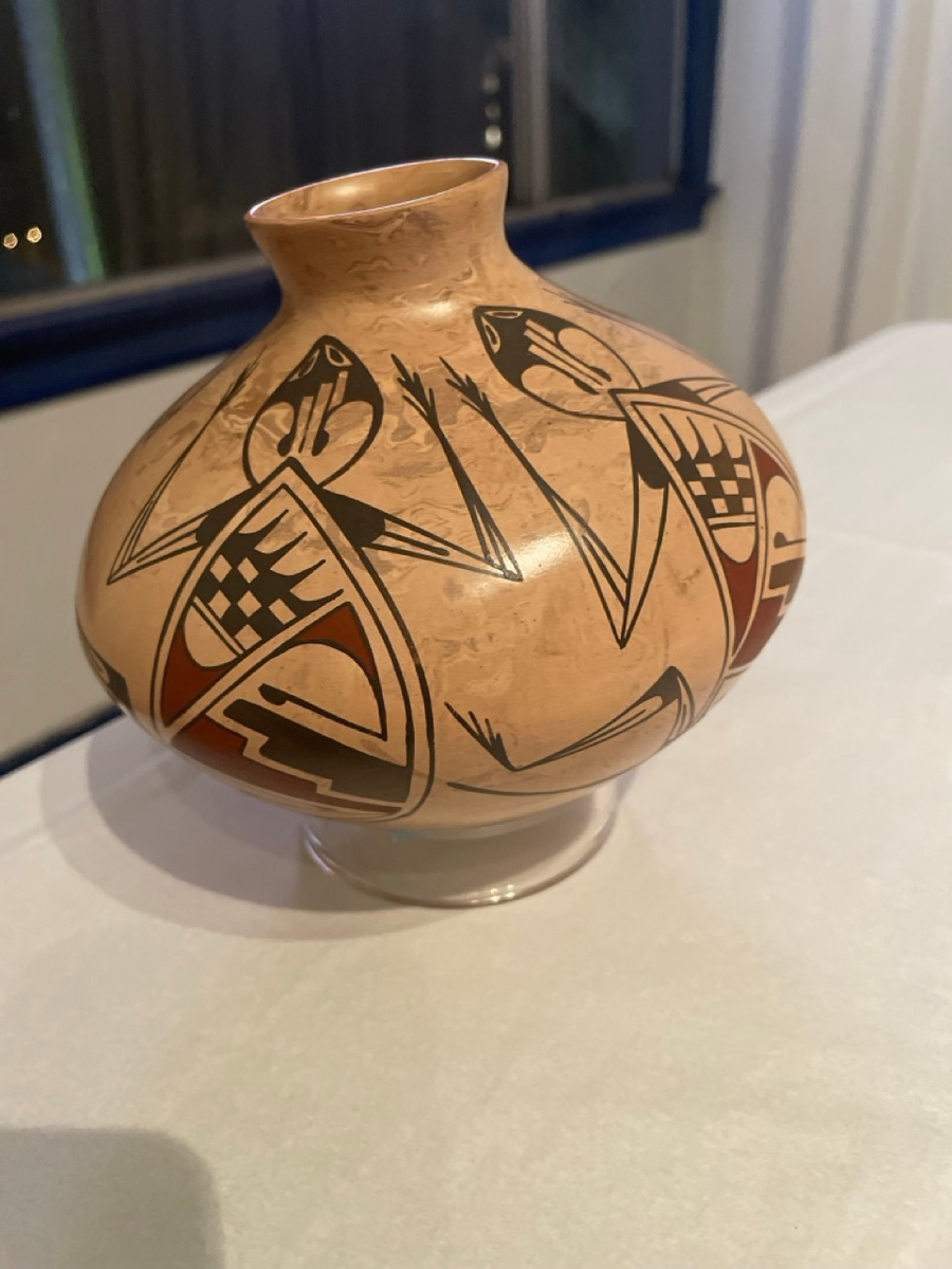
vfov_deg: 67.3
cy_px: 634
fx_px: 953
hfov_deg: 53.1
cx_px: 476
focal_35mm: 26
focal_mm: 4.2
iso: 500
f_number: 1.6
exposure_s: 1/60
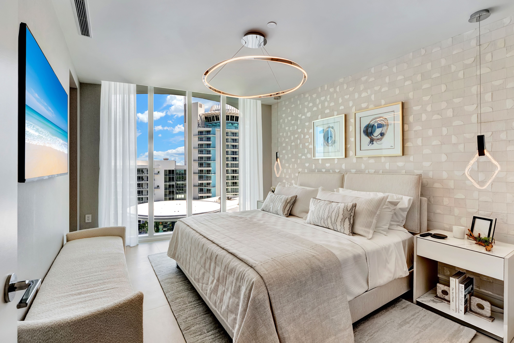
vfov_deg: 73.8
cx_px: 257
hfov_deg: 96.7
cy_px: 172
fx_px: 229
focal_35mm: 16
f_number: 9
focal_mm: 16
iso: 400
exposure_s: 1/250
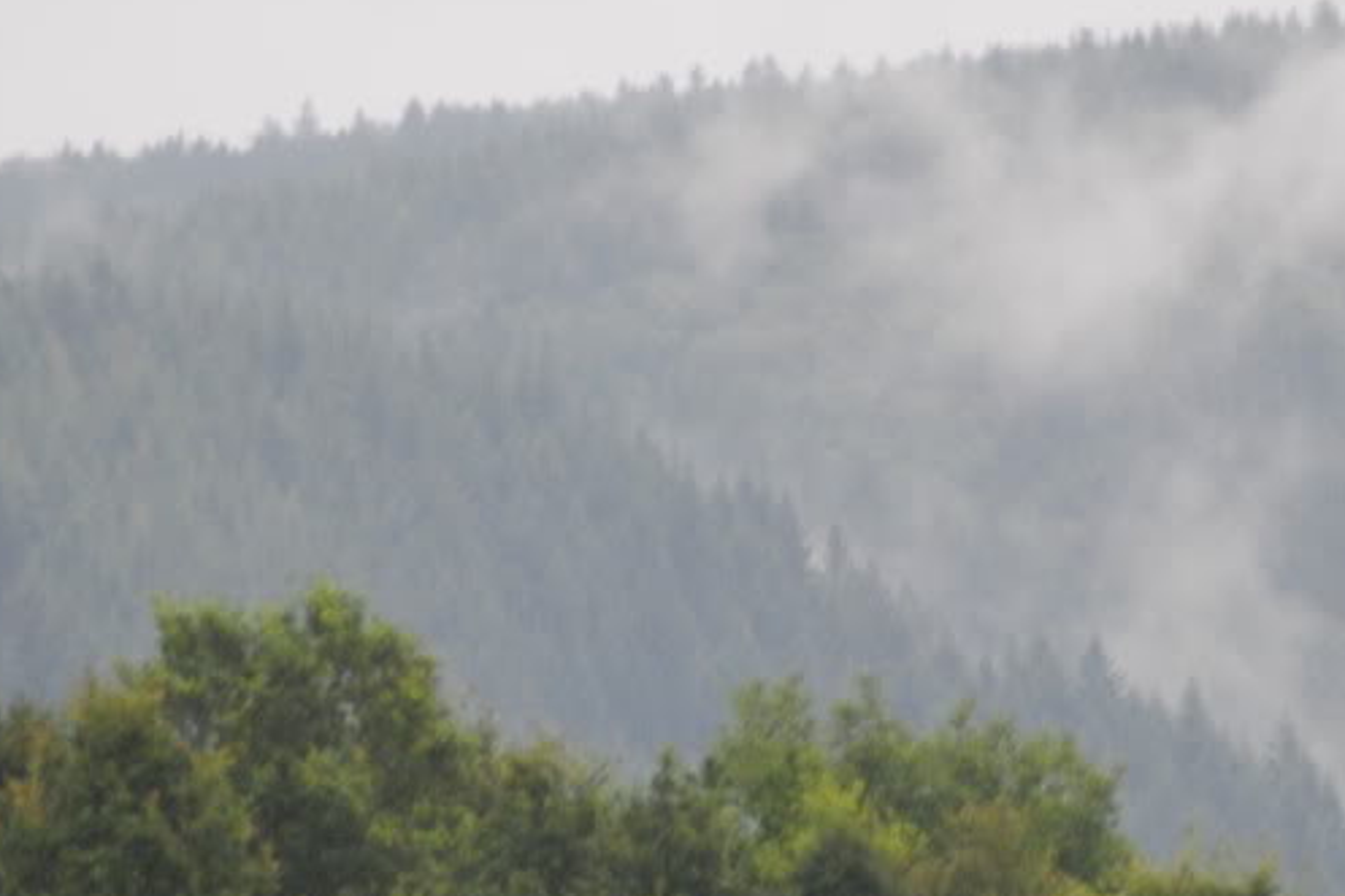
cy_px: 629
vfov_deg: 1.5
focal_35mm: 928
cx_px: 824
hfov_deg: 2.2
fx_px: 34658
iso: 400
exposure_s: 1/100
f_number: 5.6
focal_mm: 300
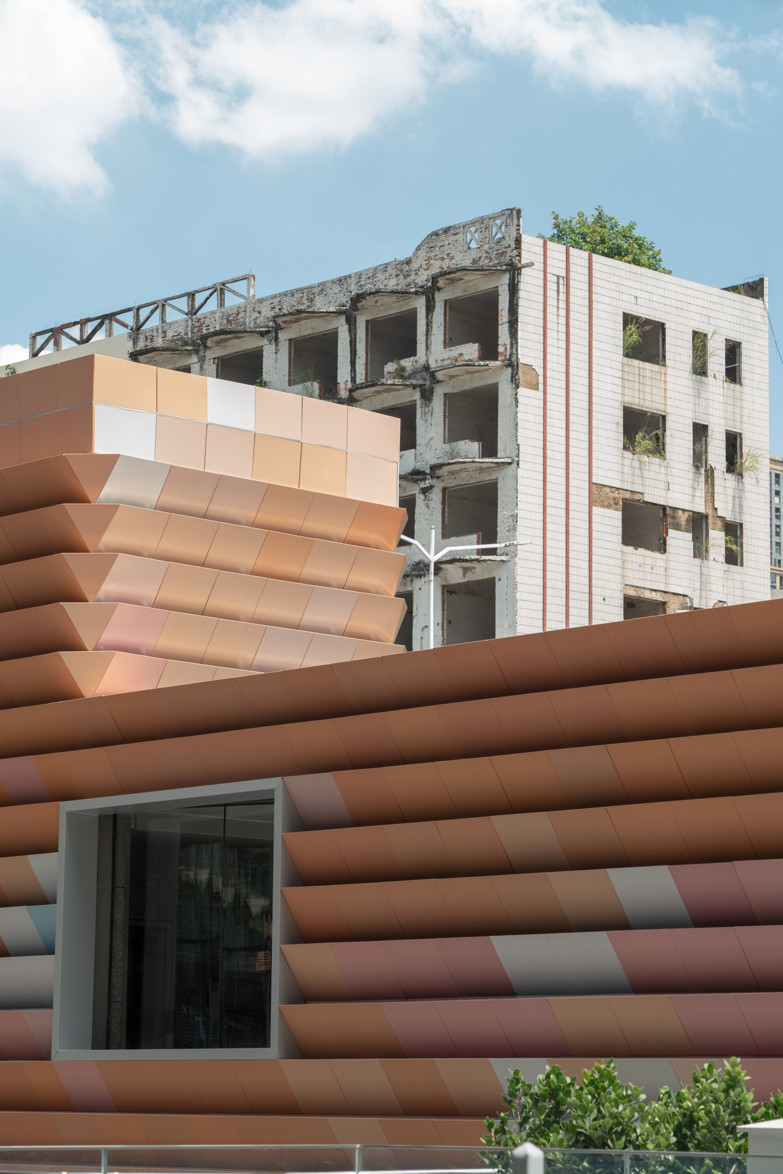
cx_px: 392
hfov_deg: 15.0
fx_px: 2968
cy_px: 587
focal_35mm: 91
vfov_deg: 22.4
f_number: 9
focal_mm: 91
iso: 50
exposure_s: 1/20
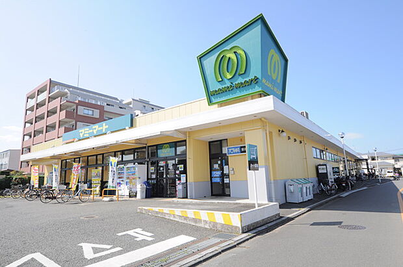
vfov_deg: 59.3
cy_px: 134
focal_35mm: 21
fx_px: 235
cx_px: 202
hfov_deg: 81.3
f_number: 9
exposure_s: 1/320
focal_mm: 14
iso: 200
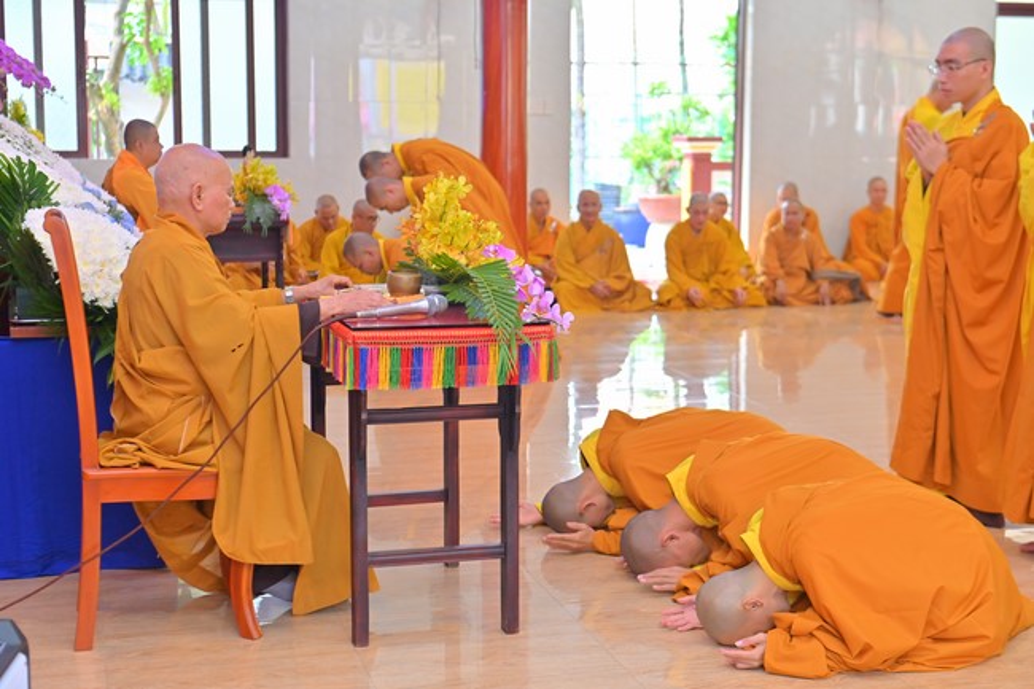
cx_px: 517
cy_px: 344
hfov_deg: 35.6
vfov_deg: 24.2
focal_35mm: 56
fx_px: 1608
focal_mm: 56
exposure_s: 1/100
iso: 1000
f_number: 3.5
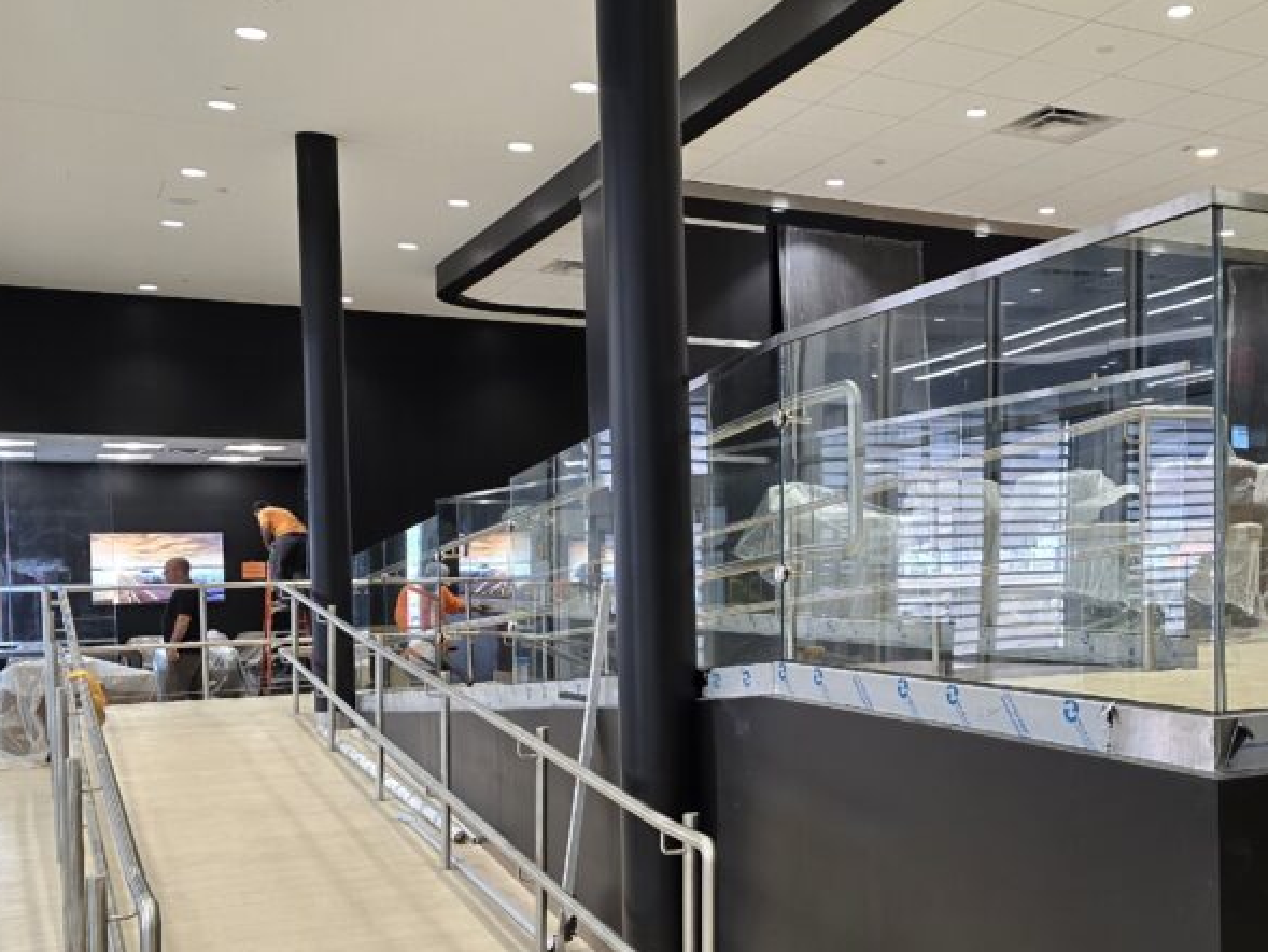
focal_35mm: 40
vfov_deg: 35.7
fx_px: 1466
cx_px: 915
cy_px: 614
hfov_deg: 45.5
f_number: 1.7
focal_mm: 6.3
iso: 200
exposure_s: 1/120
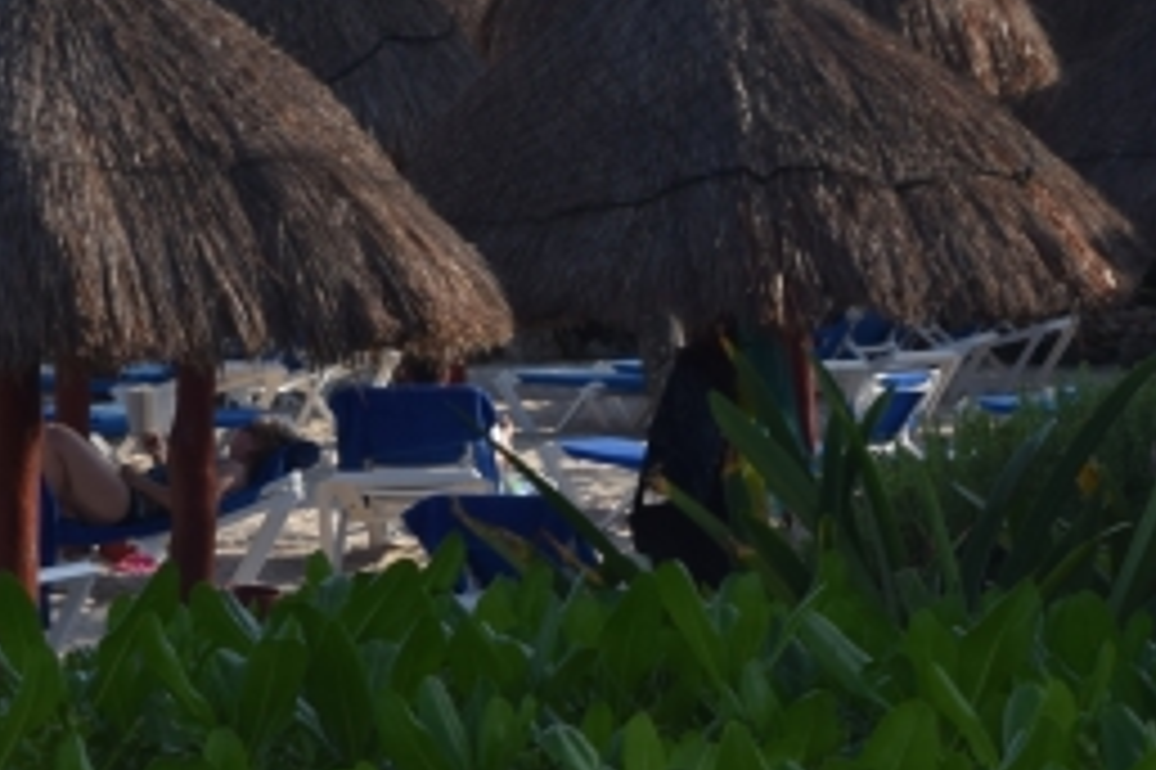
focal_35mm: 227
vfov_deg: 6.0
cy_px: 63
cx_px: -405
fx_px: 7284
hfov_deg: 8.9
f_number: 9
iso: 100
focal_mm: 38
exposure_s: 1/200
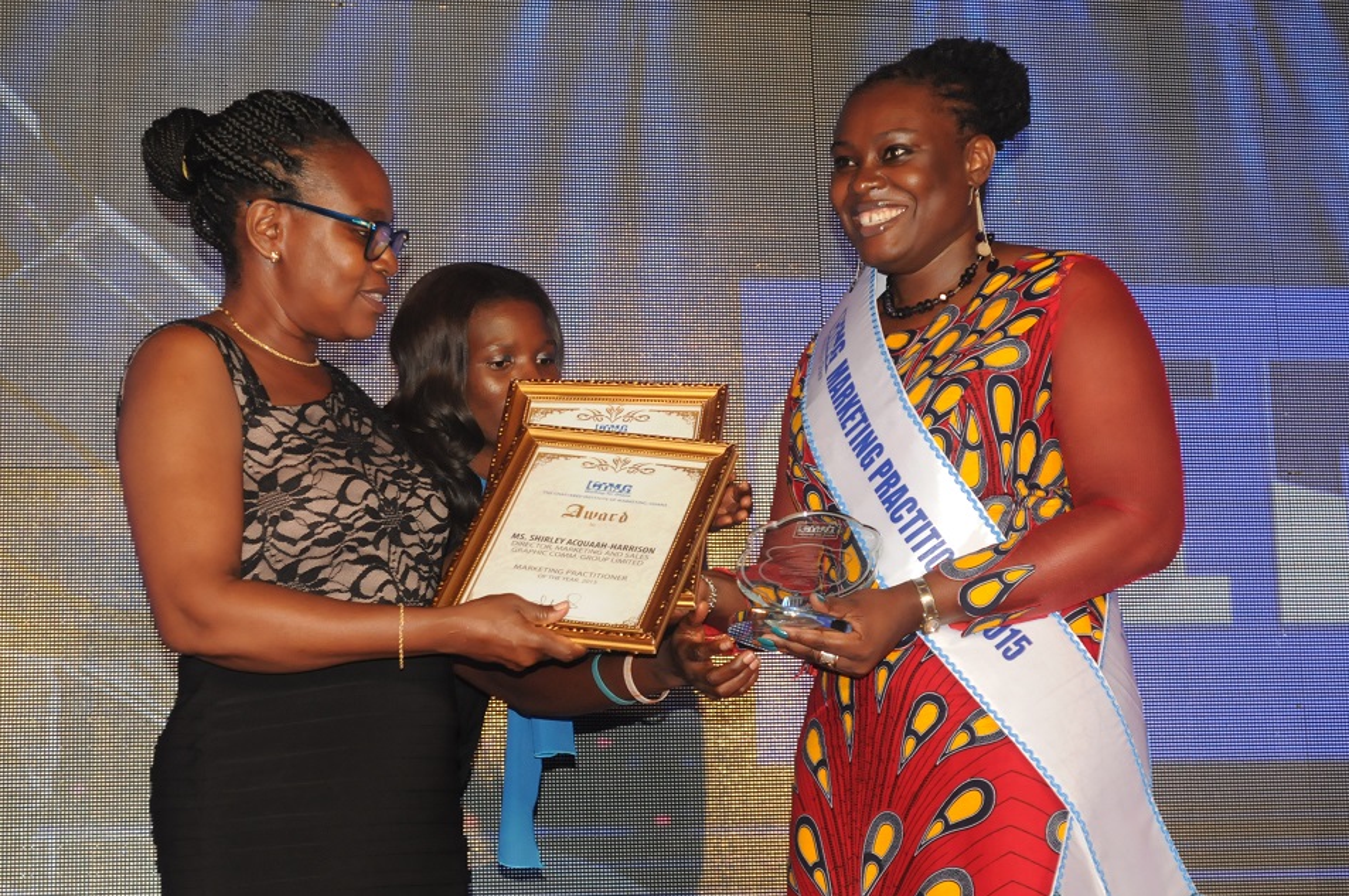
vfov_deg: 15.8
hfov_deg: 23.5
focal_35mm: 87
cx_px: 699
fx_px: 3238
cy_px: 443
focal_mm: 55
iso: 800
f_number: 5.6
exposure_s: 1/100
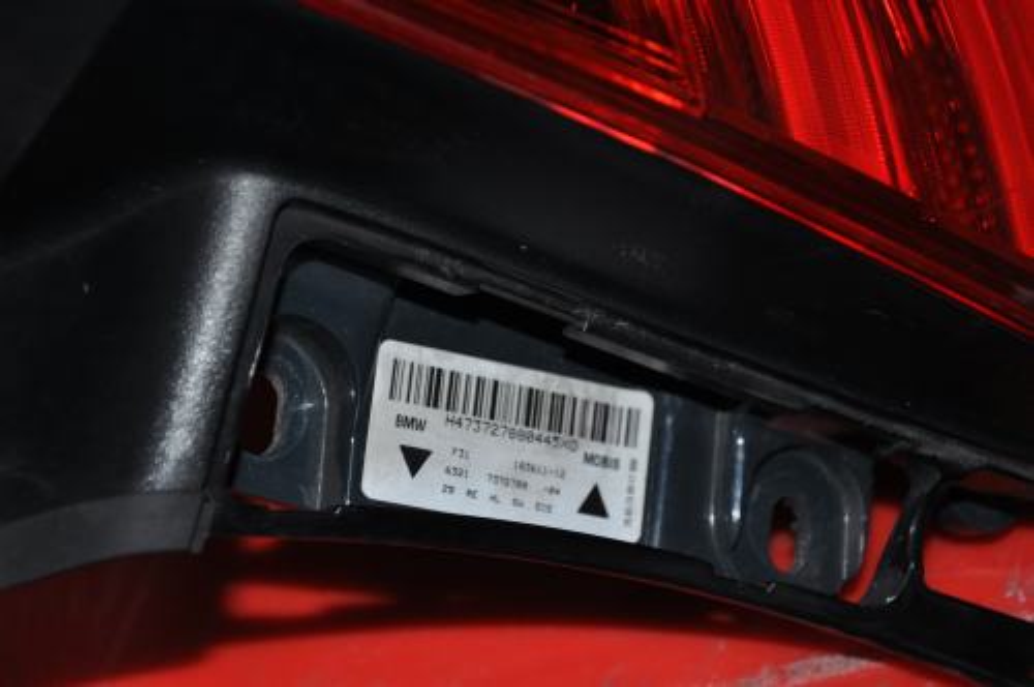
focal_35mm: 93
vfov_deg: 14.7
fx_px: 2668
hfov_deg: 21.9
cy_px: 344
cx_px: 517
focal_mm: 62
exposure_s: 1/60
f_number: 5.3
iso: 500
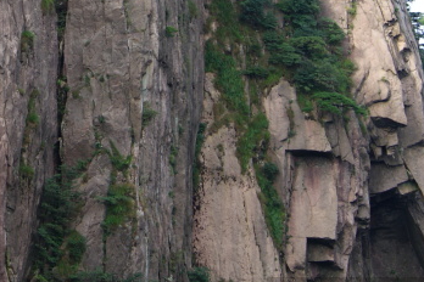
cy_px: -100
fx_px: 2337
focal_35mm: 198
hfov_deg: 10.2
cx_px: -76
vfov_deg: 6.8
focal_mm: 45
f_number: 6.3
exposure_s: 1/80
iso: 100
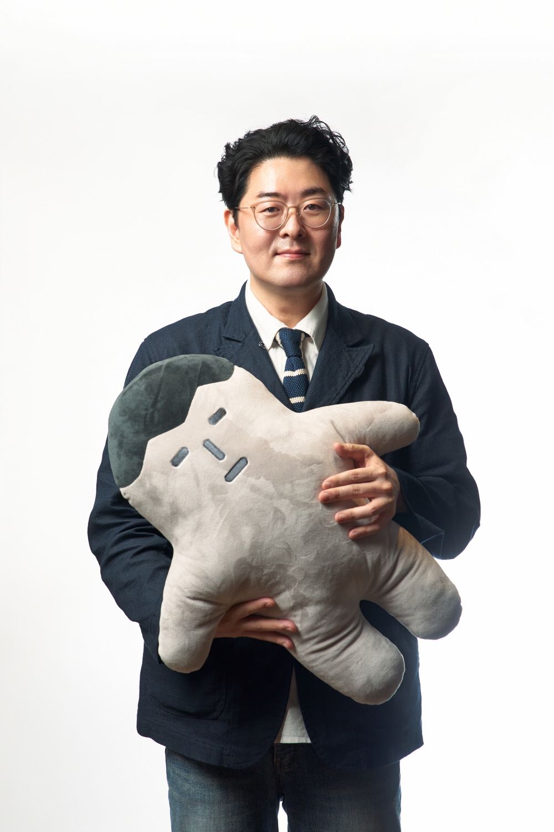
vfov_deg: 31.0
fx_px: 1500
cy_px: 416
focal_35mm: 65
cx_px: 277
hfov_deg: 20.9
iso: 320
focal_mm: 65
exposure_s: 1/250
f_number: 4
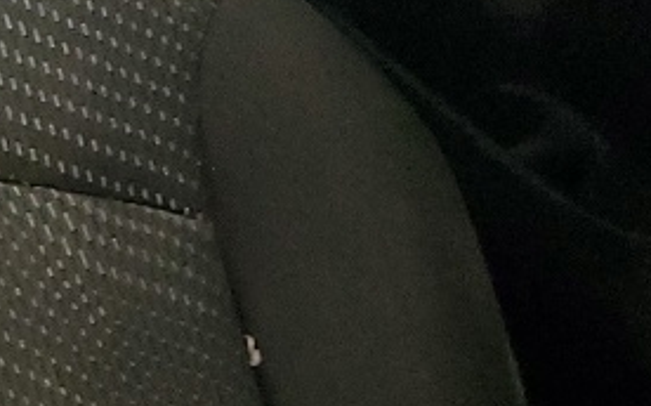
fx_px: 2836
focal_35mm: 160
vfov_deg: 8.2
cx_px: -1168
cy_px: 78
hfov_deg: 10.3
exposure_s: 1/20
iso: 305
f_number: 1.5
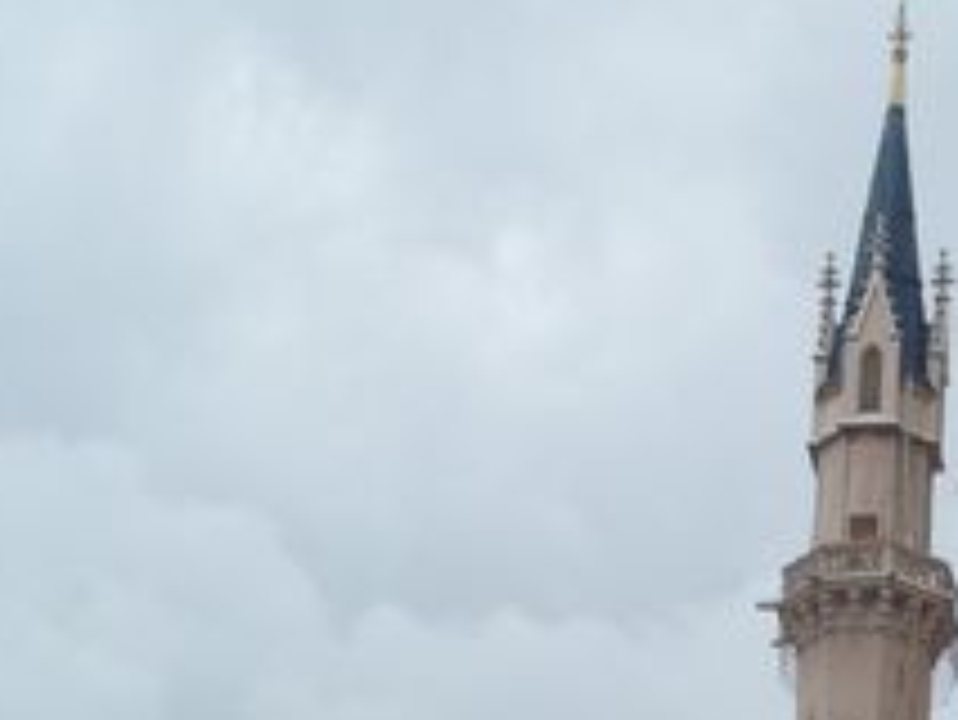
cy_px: 819
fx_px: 3074
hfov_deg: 17.0
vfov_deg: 13.1
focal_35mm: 111
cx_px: 1120
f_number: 3.4
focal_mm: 7.9
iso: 64
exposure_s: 1/125
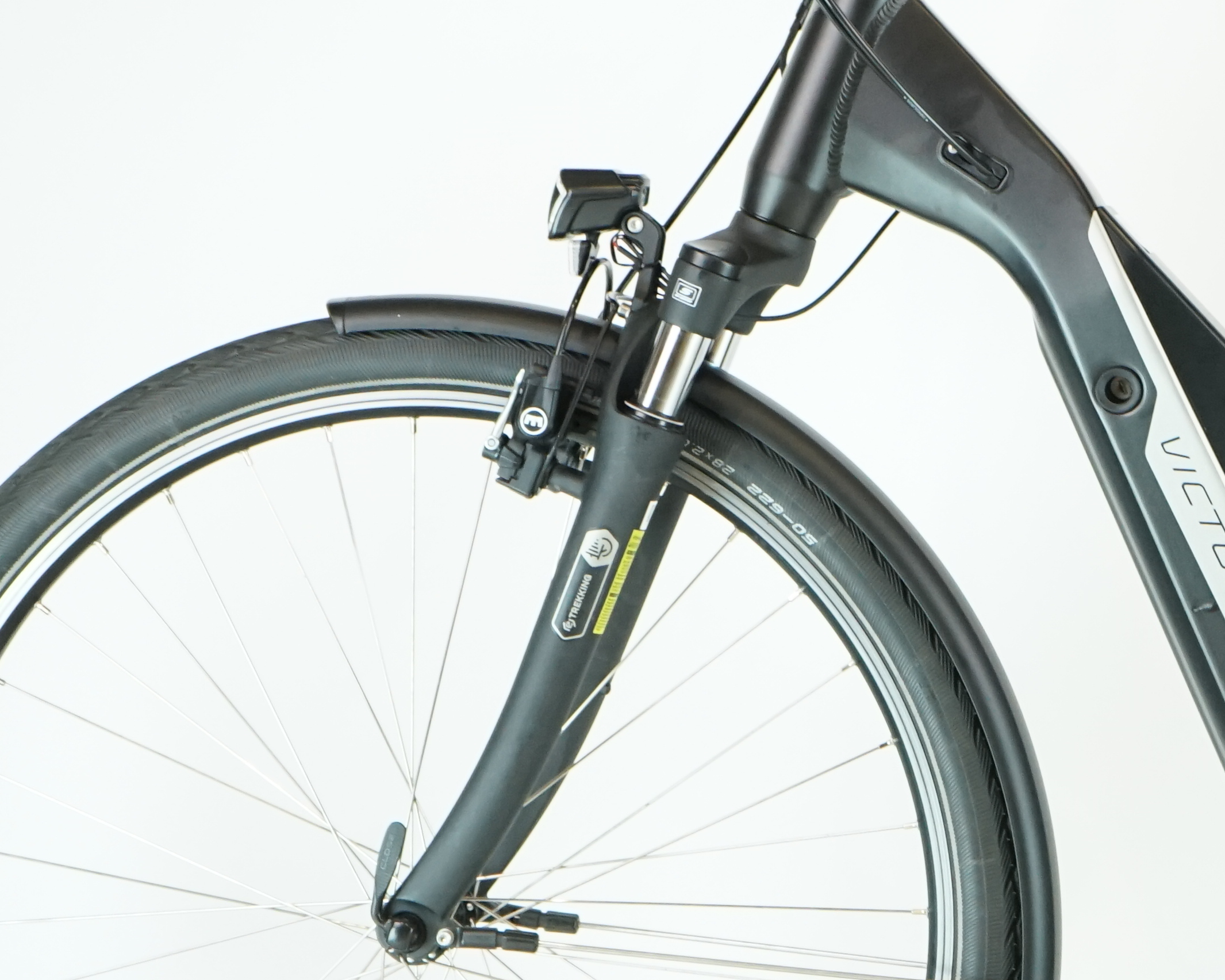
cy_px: 545
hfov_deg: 12.7
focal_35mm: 148
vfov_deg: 10.4
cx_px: 1454
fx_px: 5365
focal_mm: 56
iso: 2000
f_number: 5.6
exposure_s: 1/200
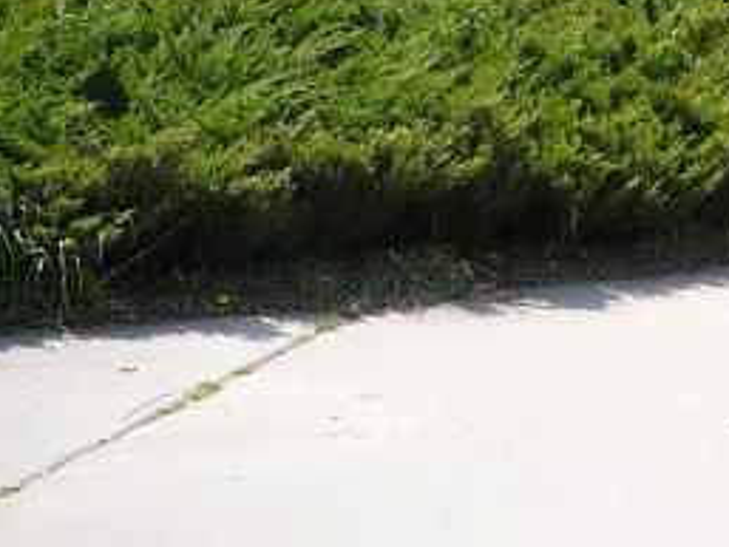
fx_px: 1833
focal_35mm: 87
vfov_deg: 16.2
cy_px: -128
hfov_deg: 21.2
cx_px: 837
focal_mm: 5.2
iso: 80
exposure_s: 1/500
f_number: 2.8
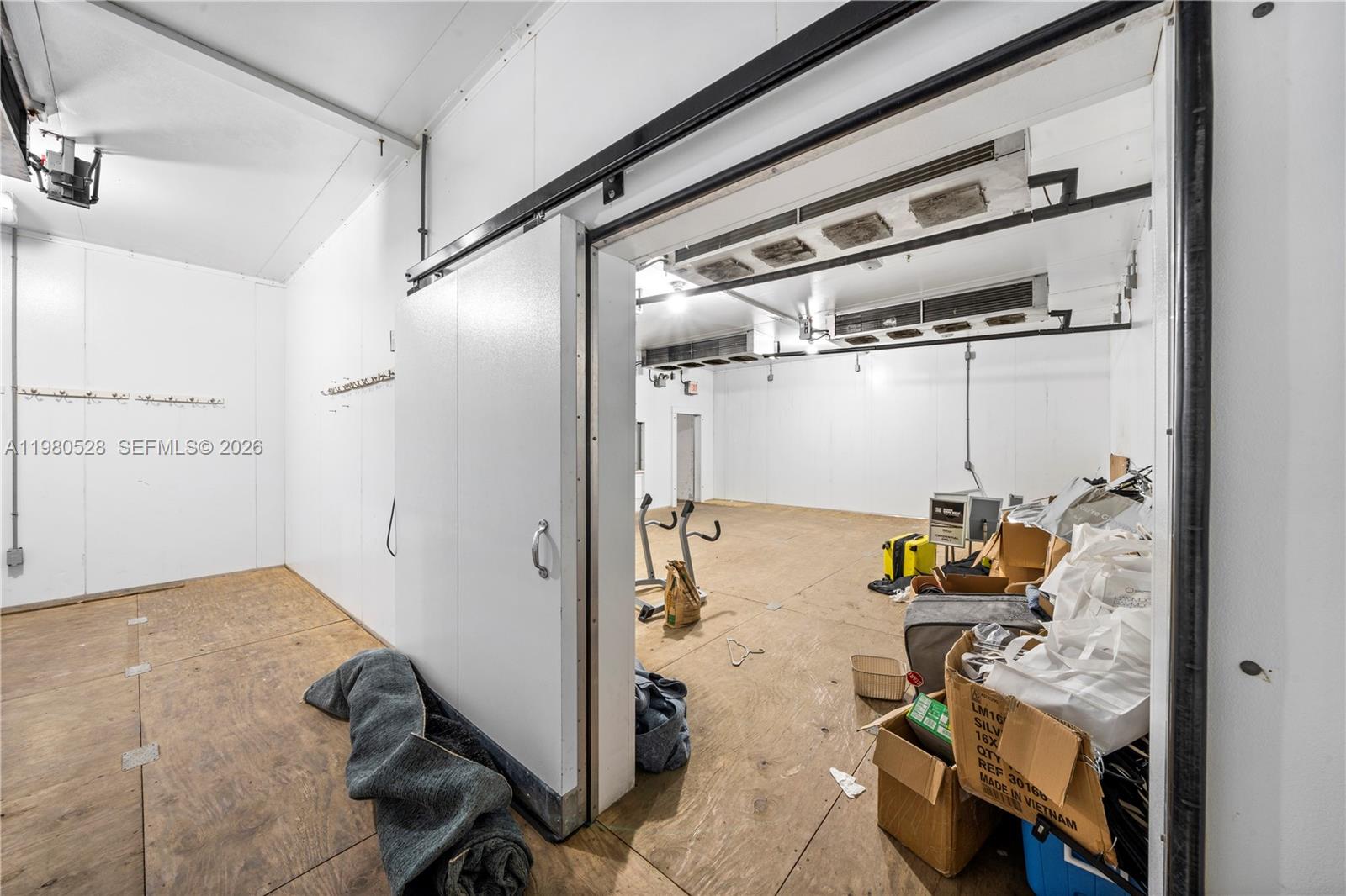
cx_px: 673
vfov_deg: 90.0
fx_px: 449
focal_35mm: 12
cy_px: 448
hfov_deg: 112.6
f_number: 11
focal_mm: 12
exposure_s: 4
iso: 100
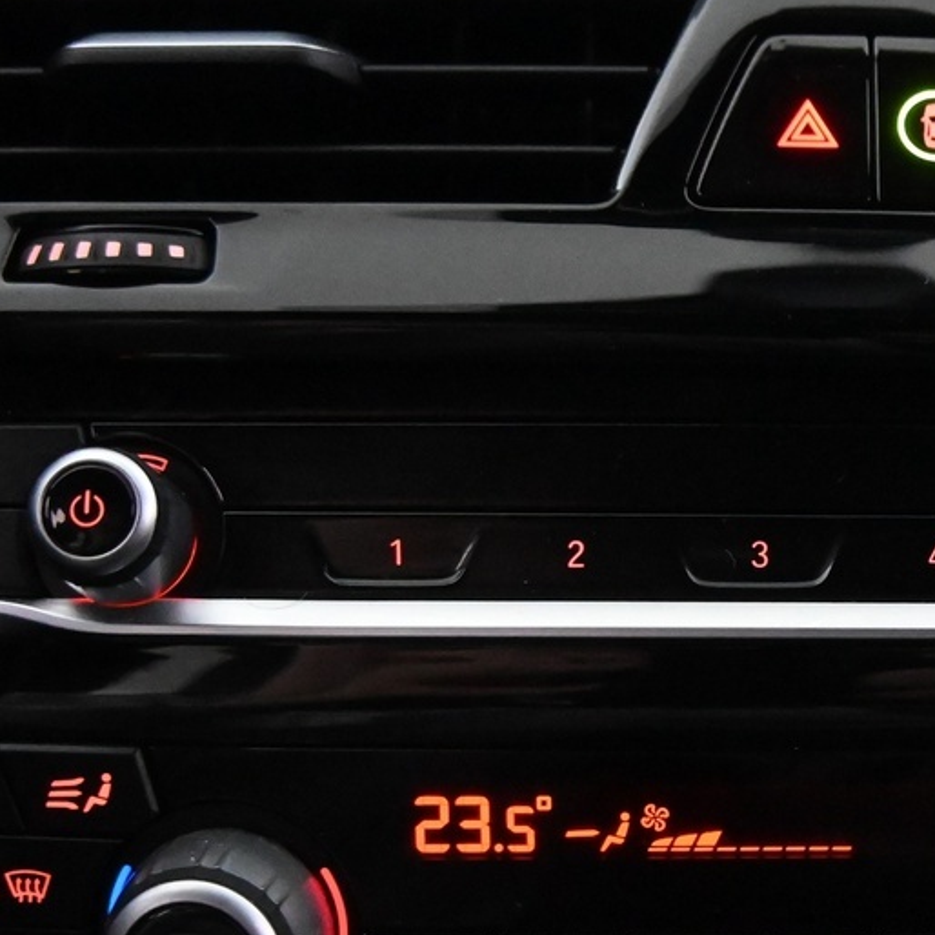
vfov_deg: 8.7
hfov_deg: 8.7
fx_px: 6142
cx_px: 950
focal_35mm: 201
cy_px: 744
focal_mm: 50
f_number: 7.1
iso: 7200
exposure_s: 1/80
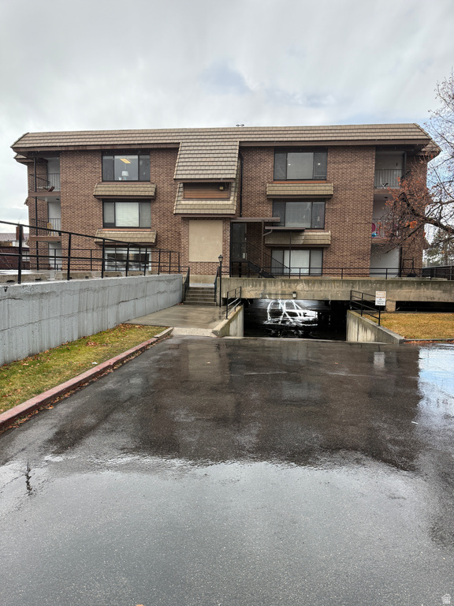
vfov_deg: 71.6
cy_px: 303
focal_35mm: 24
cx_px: 227
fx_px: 420
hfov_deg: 56.8
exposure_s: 1/909
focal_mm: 6.76
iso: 100
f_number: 1.78
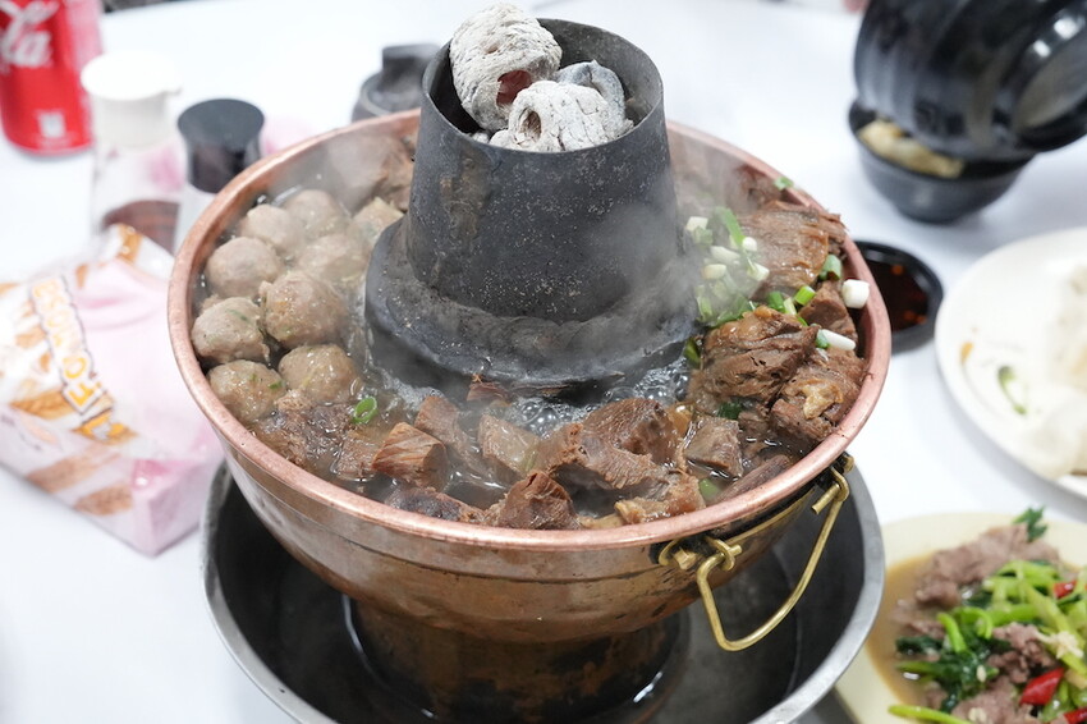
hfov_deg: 31.9
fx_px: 1901
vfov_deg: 21.6
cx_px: 544
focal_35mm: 63
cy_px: 362
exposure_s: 1/100
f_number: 4.5
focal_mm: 42
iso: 5000
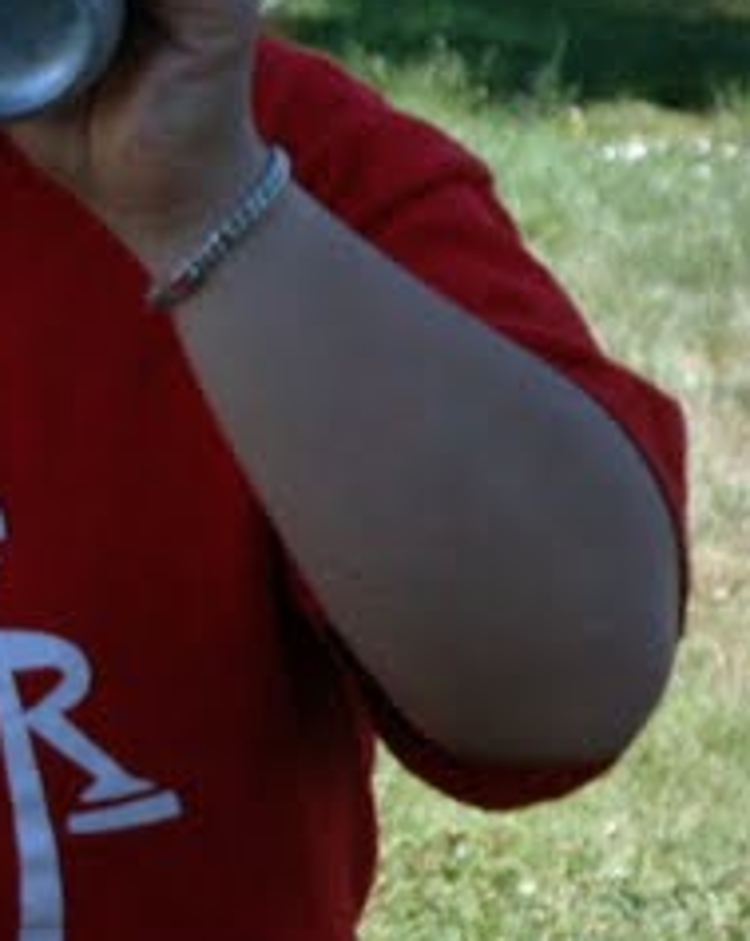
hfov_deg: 4.2
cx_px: -750
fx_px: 10147
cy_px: 375
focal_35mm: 365
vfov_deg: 5.3
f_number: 7.1
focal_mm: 60
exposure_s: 1/200
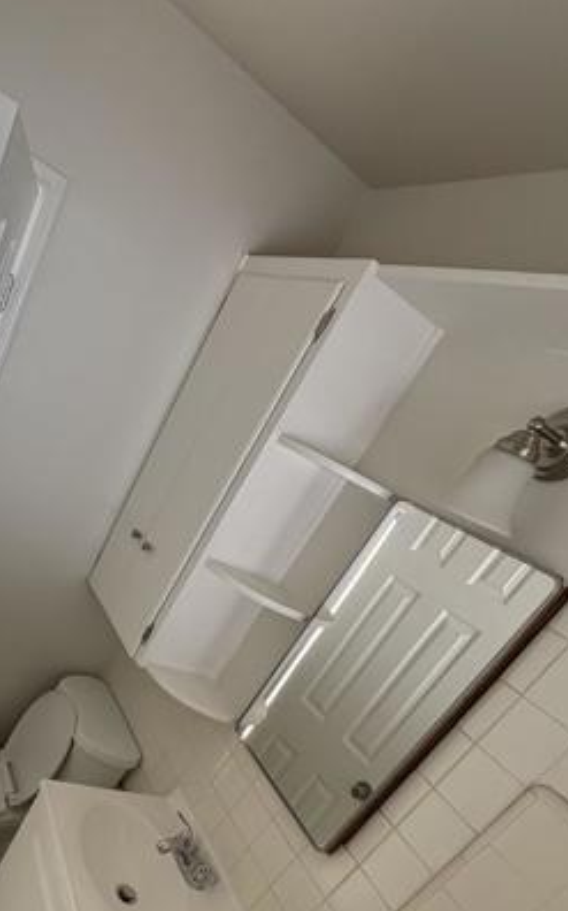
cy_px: 660
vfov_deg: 70.8
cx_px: 103
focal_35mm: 24
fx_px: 595
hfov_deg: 47.8
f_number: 2.2
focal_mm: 2.22
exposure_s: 1/60
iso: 250
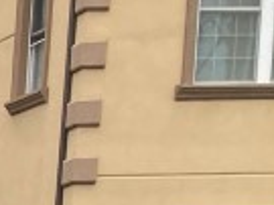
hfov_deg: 7.6
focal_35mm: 213
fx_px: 1684
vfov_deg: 6.0
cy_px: 775
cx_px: -674
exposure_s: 1/206
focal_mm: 3.99
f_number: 1.8
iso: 20
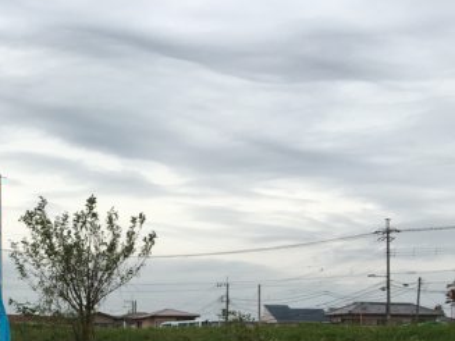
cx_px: 77
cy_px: 405
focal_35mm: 71
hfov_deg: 26.8
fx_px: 933
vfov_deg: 19.5
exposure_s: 1/705
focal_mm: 4.15
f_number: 2.2
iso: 25
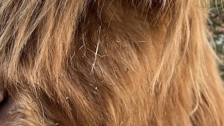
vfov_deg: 14.2
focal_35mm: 85
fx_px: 505
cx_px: 55
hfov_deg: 24.7
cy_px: 59
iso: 50
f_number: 1.6
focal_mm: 5.1
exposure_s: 1/163
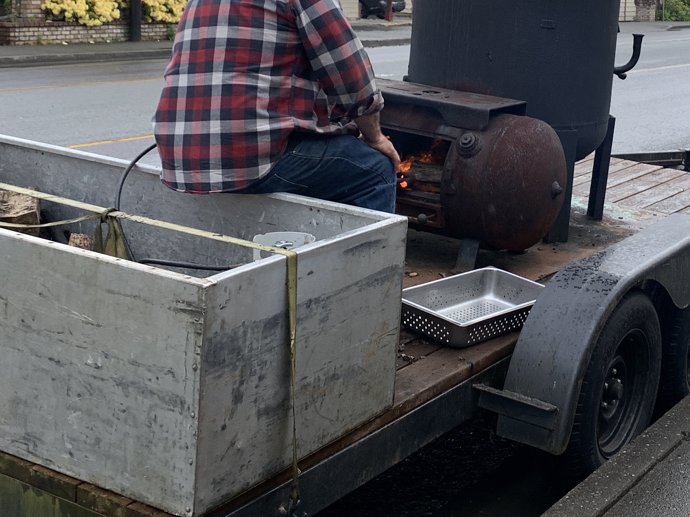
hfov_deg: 31.4
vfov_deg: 23.9
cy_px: 73
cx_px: 552
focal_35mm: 60
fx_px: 1196
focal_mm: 4.25
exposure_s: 1/954
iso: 25
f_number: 1.8
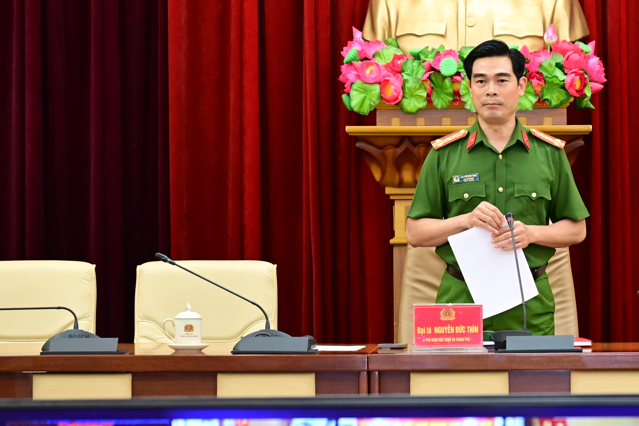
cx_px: 486
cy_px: 98
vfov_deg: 6.1
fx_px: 3976
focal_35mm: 224
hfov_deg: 9.2
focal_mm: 104
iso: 2000
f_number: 4
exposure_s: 1/160
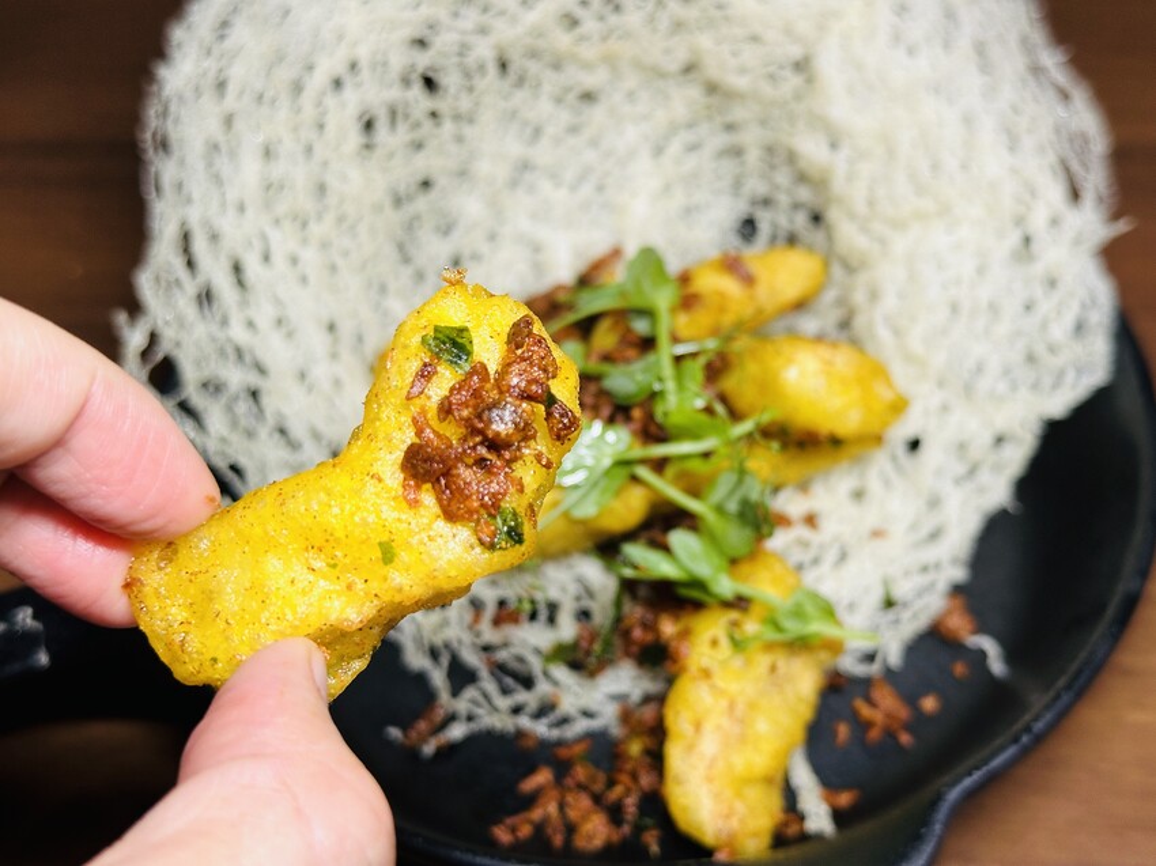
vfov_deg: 30.3
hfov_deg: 39.7
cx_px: 578
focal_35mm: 48
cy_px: 433
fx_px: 1603
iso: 100
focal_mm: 6.86
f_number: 1.78
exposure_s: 1/41
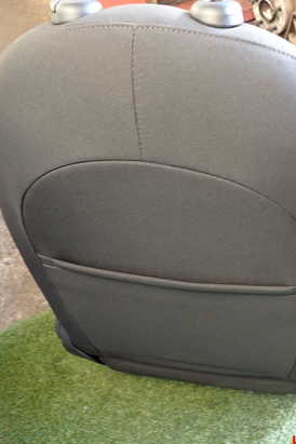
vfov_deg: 50.7
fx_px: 469
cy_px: 217
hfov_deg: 34.5
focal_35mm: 38
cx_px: 212
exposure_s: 1/30
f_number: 2
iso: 200
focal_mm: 4.5
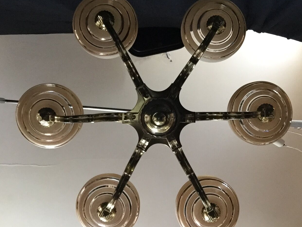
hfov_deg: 56.8
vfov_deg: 44.2
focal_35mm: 32
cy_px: 114
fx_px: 279
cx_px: 152
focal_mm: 2.65
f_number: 2.2
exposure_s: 1/33
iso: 250
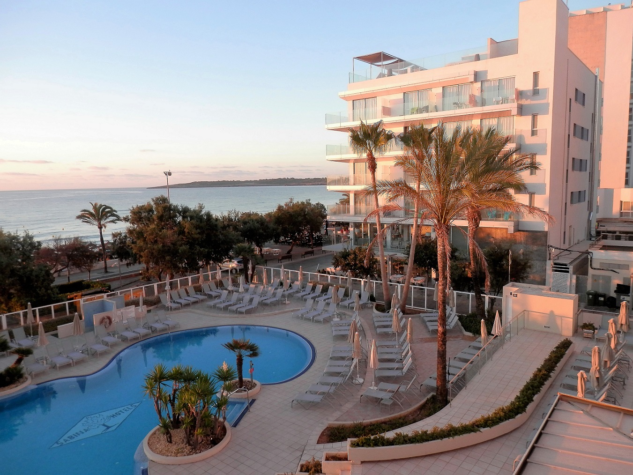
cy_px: 238
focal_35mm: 25
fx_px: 457
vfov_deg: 54.9
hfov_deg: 69.4
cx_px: 316
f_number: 3
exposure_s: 1/100
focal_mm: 4.5
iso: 80
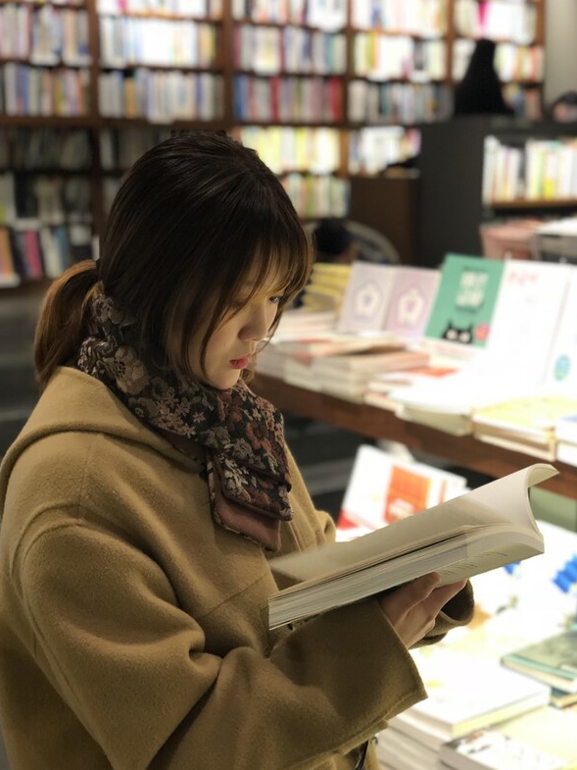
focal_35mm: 53
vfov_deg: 36.2
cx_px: 288
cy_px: 387
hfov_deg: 27.5
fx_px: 1178
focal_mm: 6
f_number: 2.4
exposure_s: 1/24
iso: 125
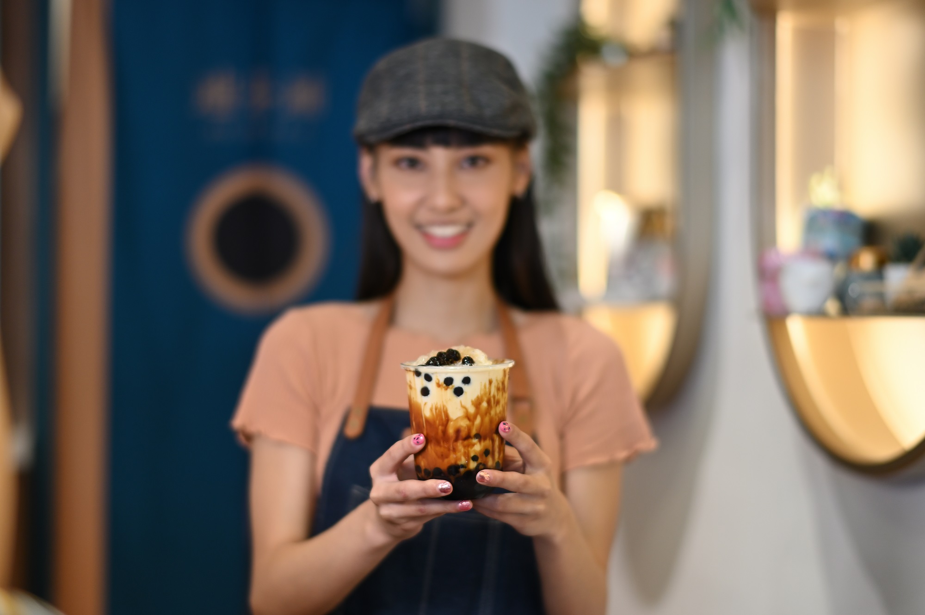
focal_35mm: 58
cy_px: 308
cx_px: 462
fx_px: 1489
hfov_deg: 34.5
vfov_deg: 23.3
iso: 400
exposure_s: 1/320
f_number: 1.4
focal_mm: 58
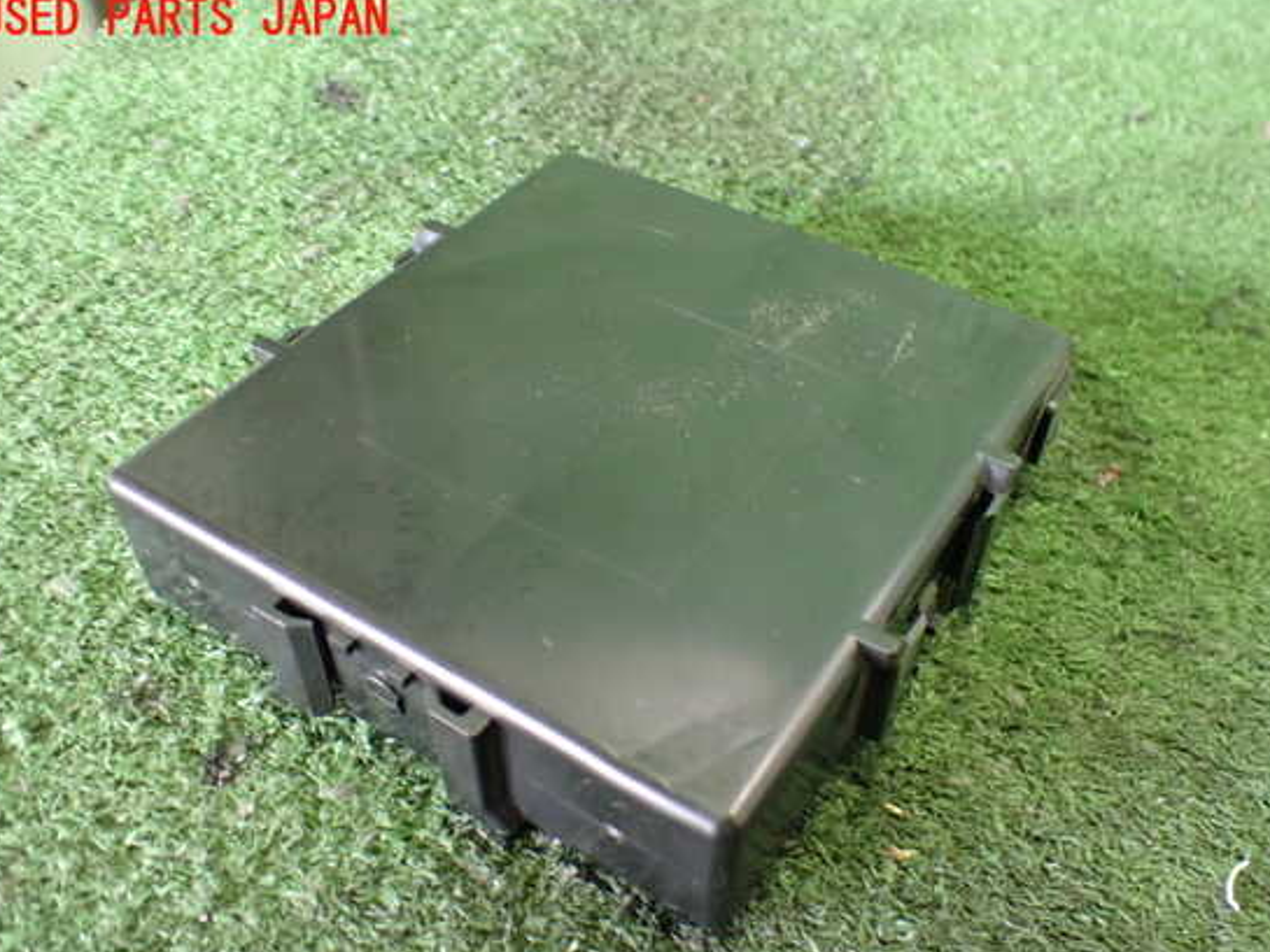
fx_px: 1211
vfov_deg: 42.9
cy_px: 514
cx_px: 664
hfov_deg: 55.3
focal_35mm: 33
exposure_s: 1/30
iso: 800
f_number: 2.3
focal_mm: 5.4
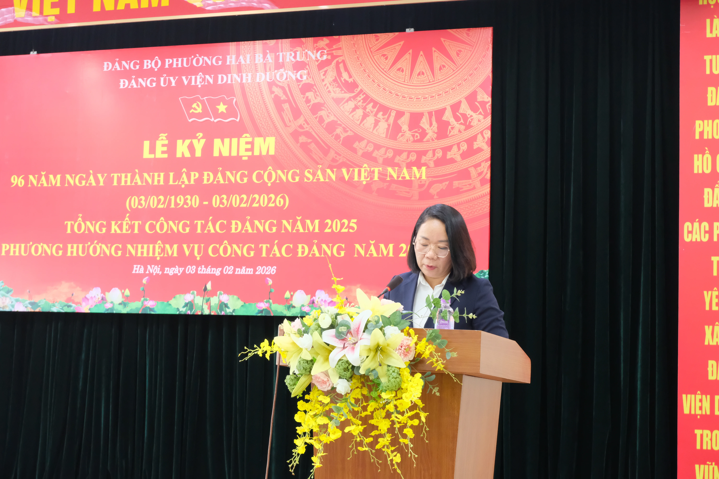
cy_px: 240
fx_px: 1218
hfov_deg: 32.9
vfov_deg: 22.3
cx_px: 360
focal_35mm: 61
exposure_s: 1/28
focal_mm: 40.8
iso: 3200
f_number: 5.6
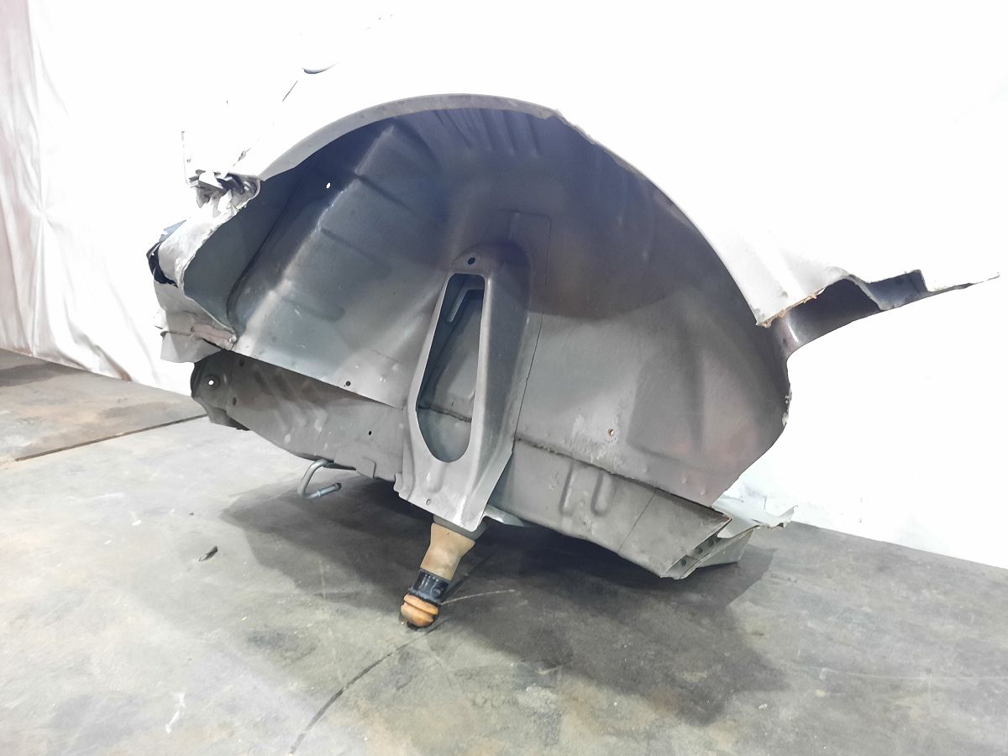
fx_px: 728
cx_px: 504
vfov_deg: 54.9
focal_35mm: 25
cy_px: 378
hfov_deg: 69.4
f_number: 2
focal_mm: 4.6
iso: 500
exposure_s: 1/25
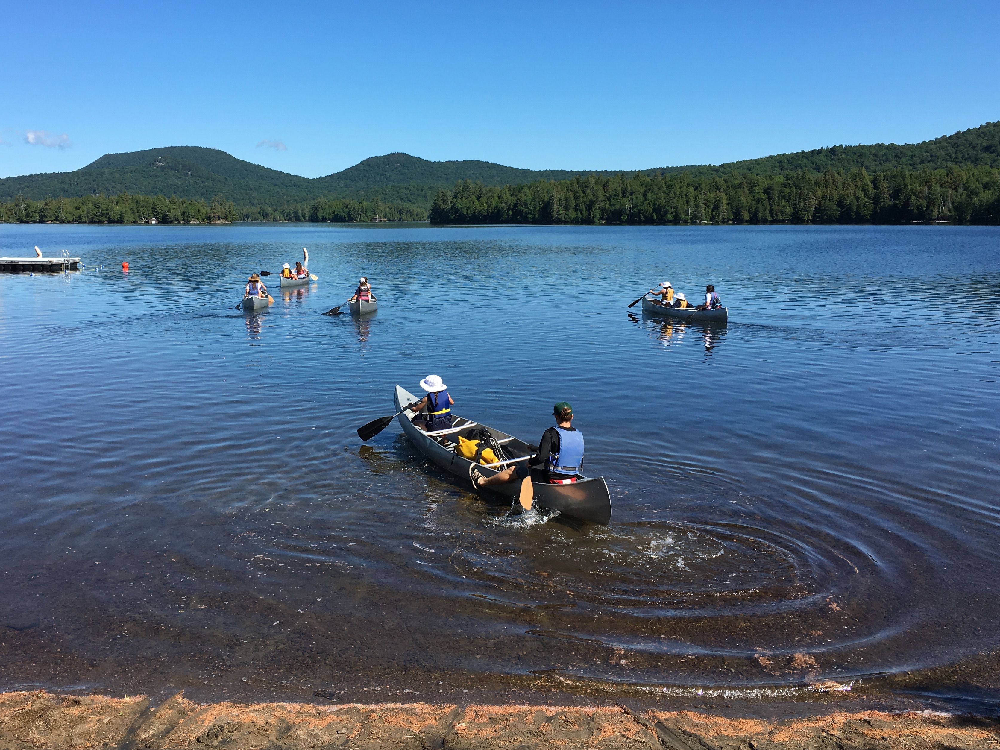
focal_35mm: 35
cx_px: 421
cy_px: 318
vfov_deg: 40.6
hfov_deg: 52.4
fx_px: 1011
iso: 25
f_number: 2.2
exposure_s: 1/1350
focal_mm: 4.15
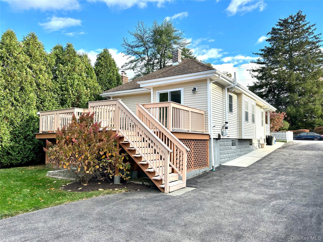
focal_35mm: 26
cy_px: 121
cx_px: 162
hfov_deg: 67.3
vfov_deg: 53.1
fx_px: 243
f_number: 1.5
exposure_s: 1/1196
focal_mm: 5.7
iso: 50
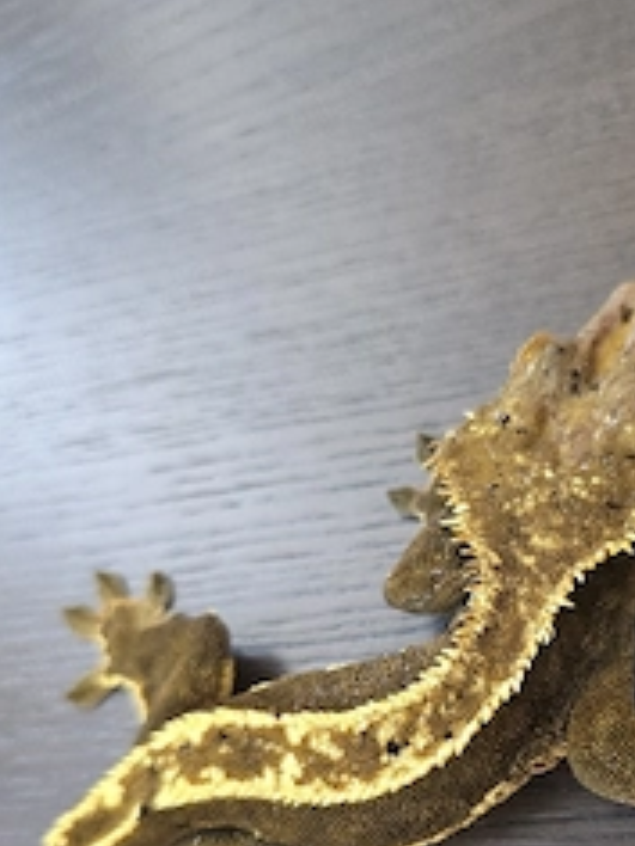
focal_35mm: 39
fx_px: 954
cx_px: 466
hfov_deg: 36.1
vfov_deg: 45.8
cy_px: 656
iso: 320
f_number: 1.7
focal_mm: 6.3
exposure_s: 1/101
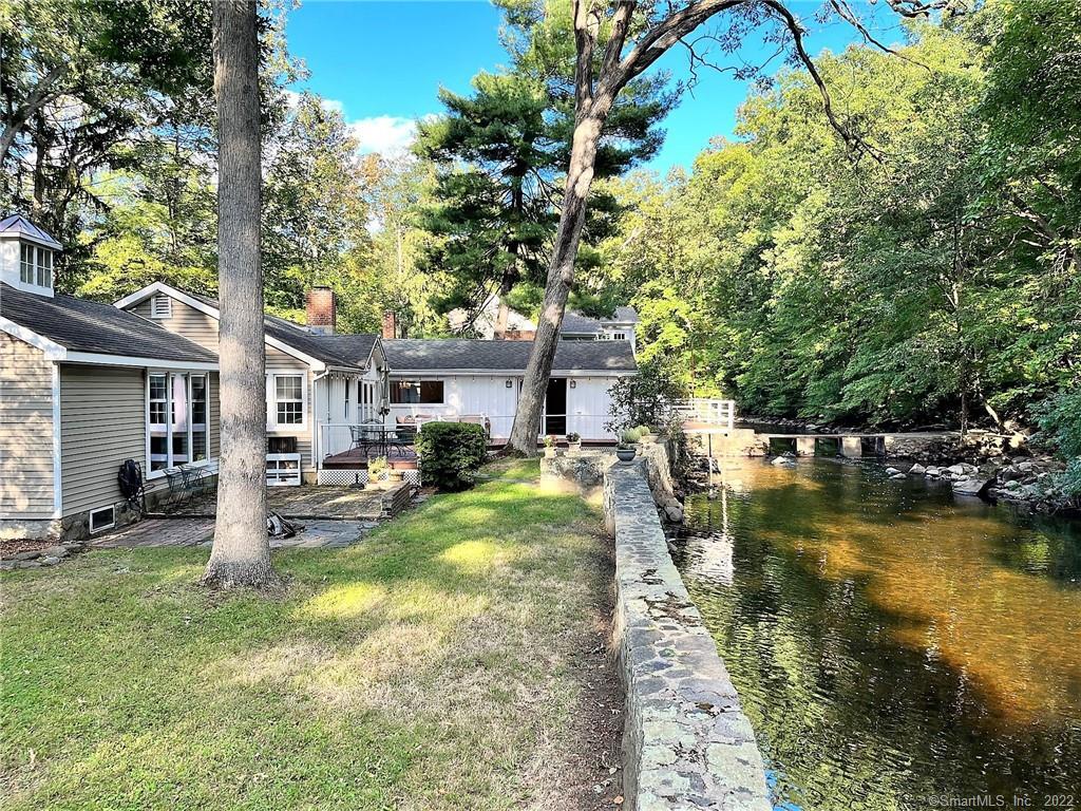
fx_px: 812
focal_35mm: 26
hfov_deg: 67.3
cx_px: 540
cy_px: 406
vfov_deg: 53.1
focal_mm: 5.1
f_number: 1.6
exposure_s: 1/279
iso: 40
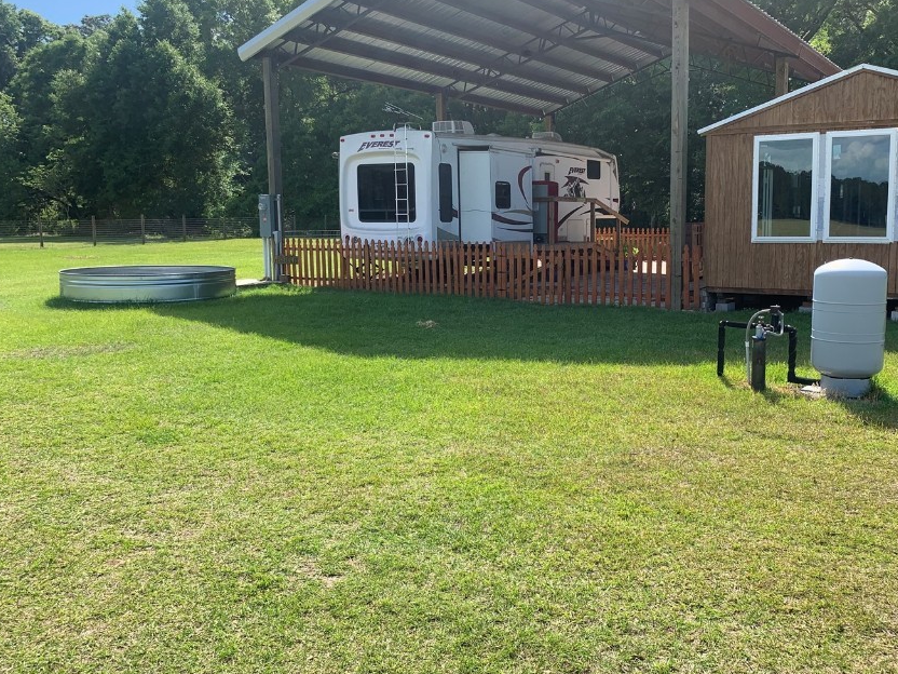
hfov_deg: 56.4
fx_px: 830
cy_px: 314
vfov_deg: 44.1
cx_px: 539
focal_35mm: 32
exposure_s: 1/1220
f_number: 1.8
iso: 25
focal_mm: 4.25
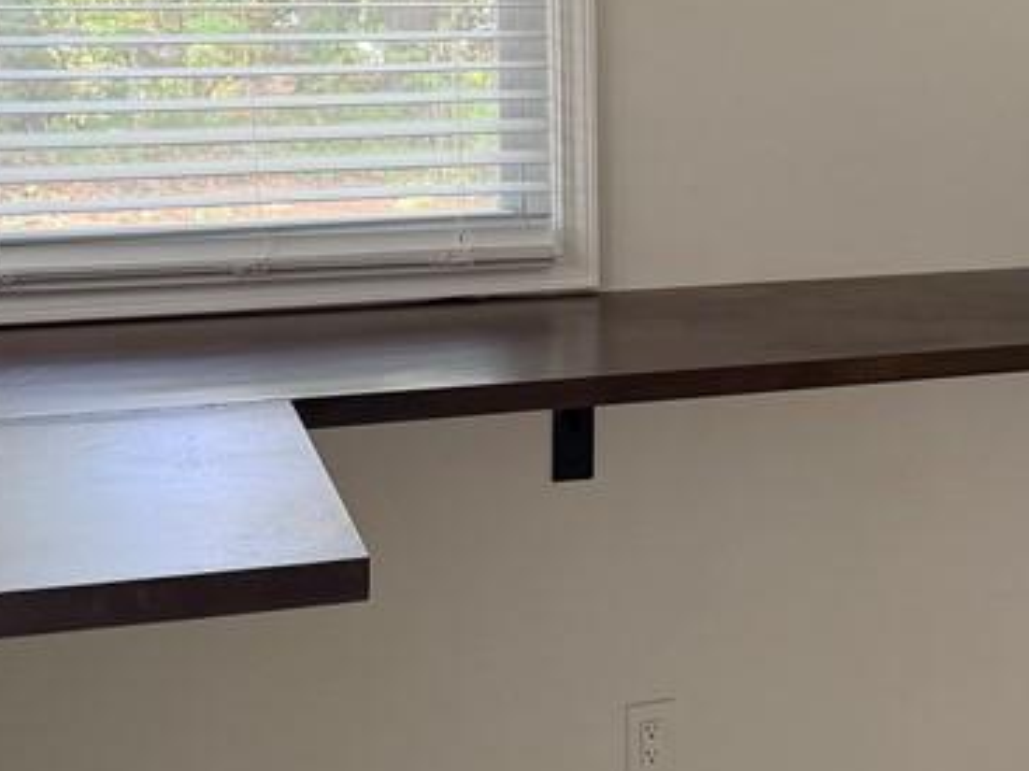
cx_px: 878
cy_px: 118
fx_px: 1991
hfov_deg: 28.1
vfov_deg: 21.6
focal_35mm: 67
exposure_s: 1/91
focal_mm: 6.76
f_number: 1.78
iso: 200
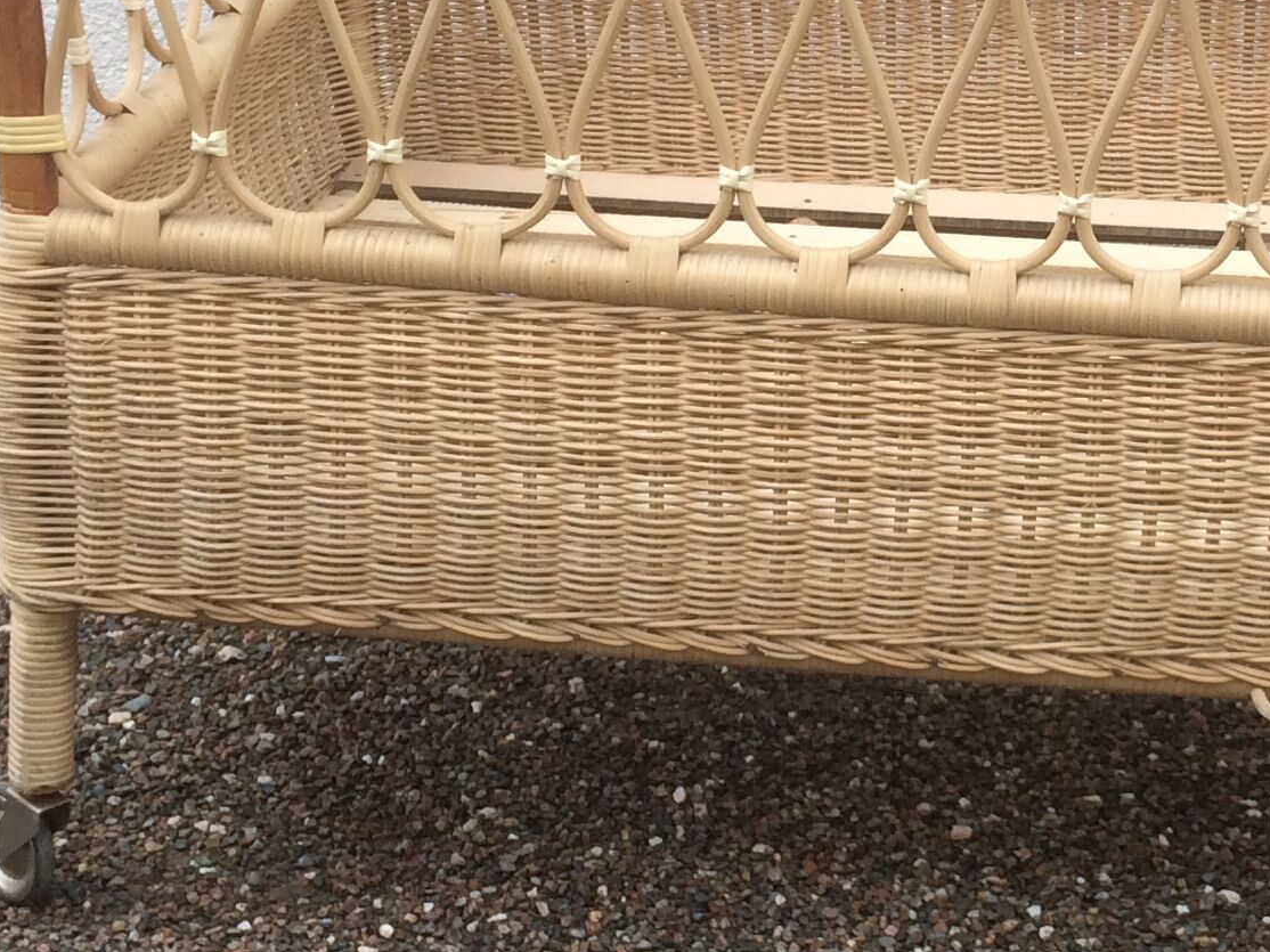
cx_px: 1127
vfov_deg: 17.2
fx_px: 3118
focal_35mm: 85
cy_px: 215
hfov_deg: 22.5
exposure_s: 1/211
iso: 32
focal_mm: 4.15
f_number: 2.2
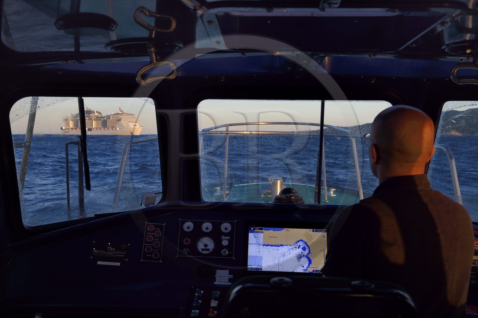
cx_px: 239
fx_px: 597
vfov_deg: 29.8
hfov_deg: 43.6
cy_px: 159
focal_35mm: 45
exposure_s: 1/500
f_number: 10
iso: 800
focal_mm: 45
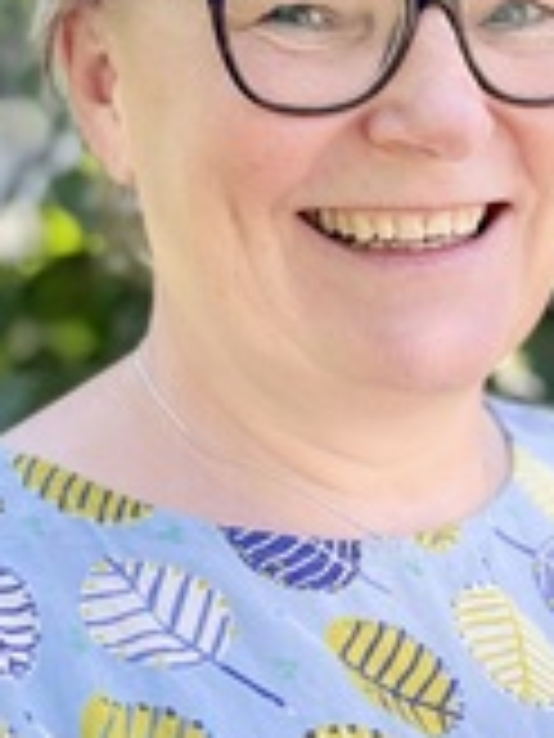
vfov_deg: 21.8
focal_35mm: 89
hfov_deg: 16.6
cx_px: 306
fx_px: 1899
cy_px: 194
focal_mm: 5.1
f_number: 1.6
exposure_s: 1/1030
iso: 50
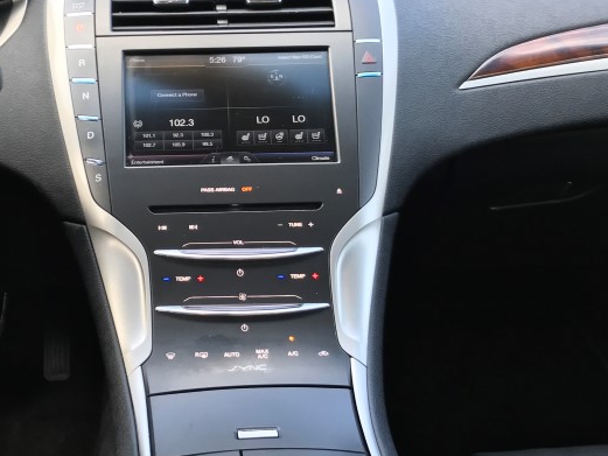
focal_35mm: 55
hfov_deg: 34.6
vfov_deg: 26.5
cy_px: 180
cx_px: 208
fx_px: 966
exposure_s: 1/120
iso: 40
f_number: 1.8
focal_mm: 3.99
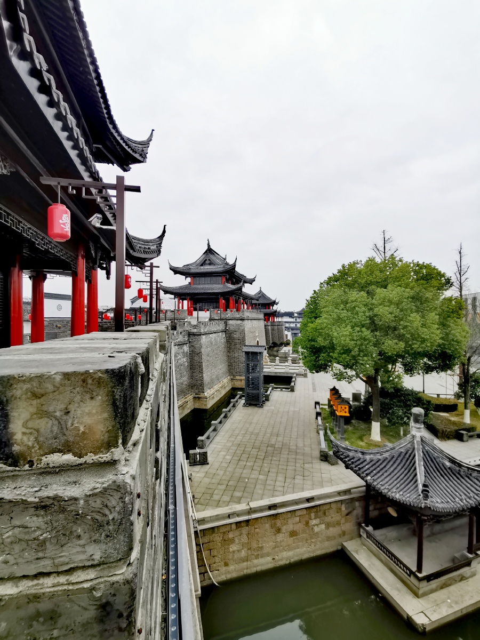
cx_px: 240
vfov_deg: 91.0
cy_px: 320
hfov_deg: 74.7
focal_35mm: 17
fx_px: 314
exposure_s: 1/170
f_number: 2.2
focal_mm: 2.23
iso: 50
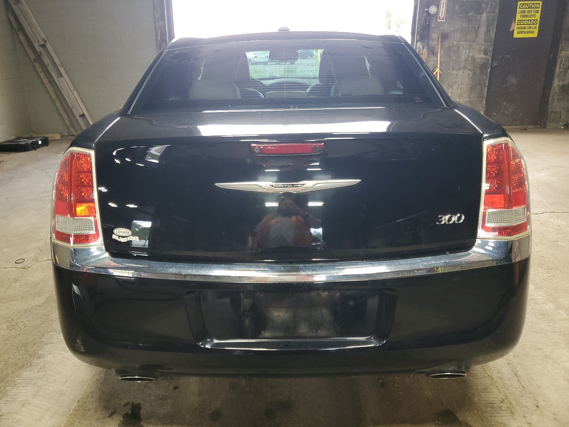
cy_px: 214
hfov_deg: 67.3
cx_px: 284
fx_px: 427
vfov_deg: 53.1
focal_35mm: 26
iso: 96
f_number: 1.5
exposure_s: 1/100
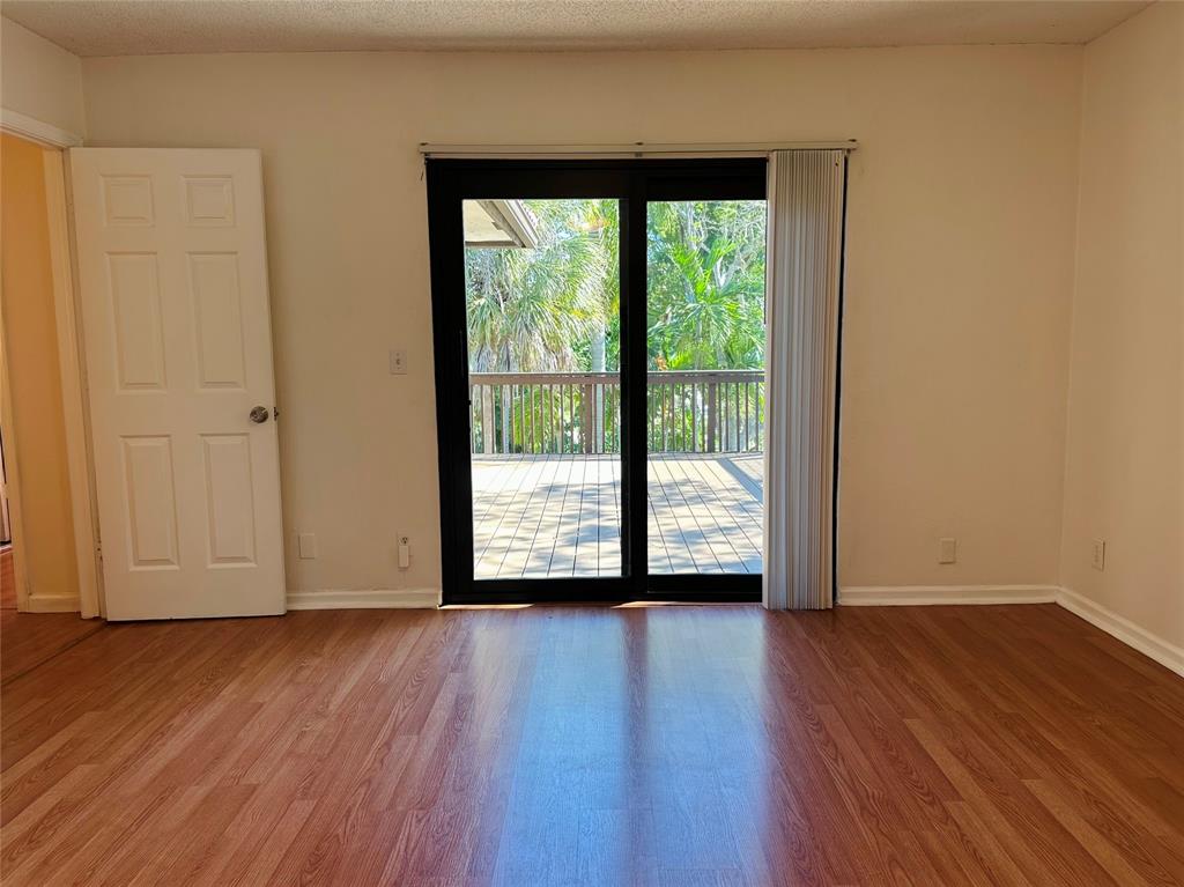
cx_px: 592
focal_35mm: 24
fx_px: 821
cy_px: 444
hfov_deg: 71.6
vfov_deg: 56.8
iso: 80
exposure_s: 1/144
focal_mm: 6.86
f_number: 1.78
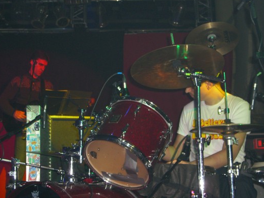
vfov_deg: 22.3
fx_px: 504
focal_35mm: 66
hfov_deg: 29.4
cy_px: 107
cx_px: 122
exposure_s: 1/60
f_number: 3.6
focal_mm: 11.8
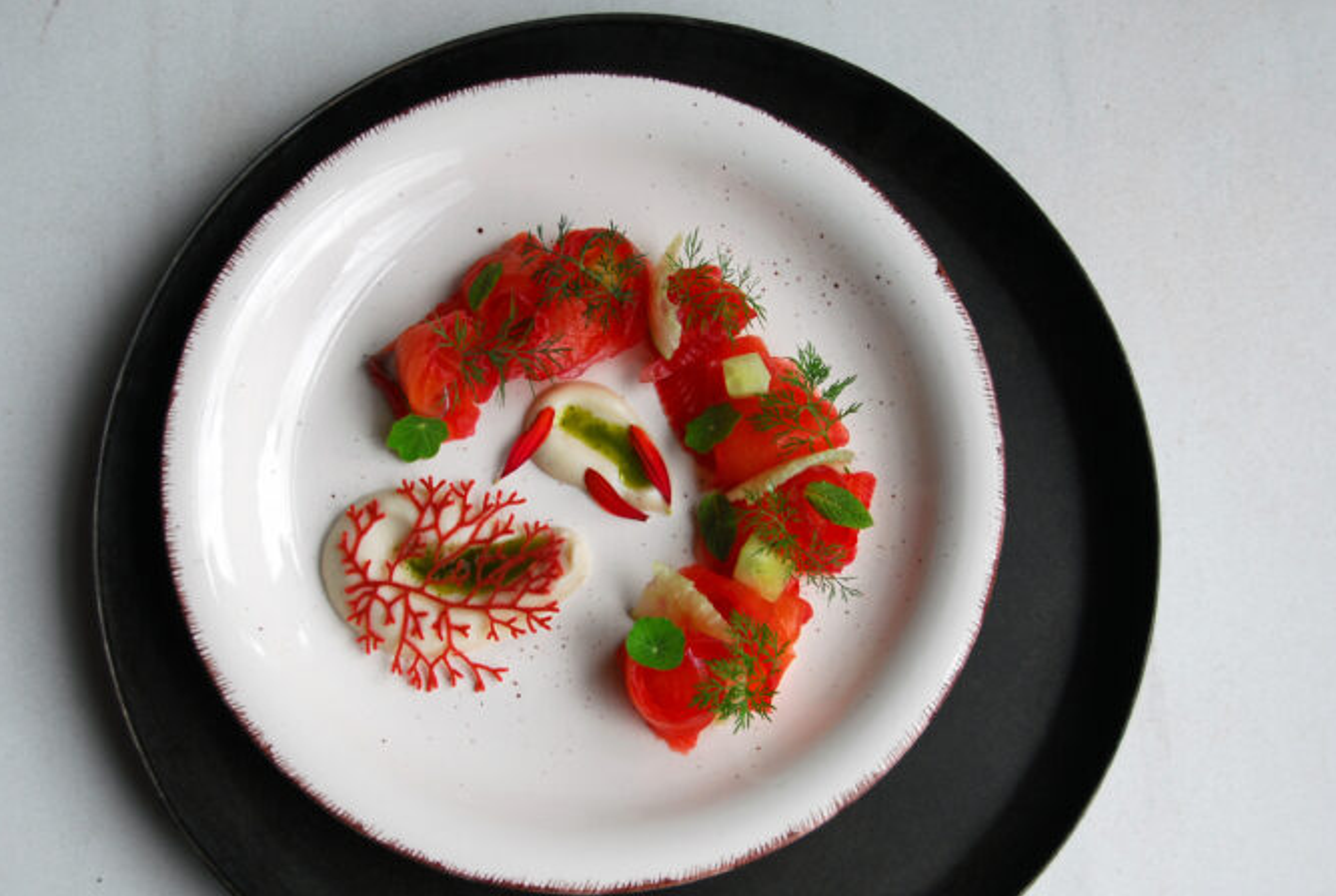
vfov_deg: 24.4
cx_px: 615
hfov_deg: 35.8
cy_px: 517
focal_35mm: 56
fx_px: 2066
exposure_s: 1/180
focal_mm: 31
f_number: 5
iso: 200
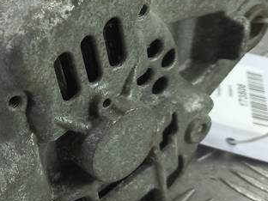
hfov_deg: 22.7
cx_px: -15
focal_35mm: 82
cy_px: 74
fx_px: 635
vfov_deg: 18.0
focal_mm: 4.6
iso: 64
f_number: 1.8
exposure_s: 1/50
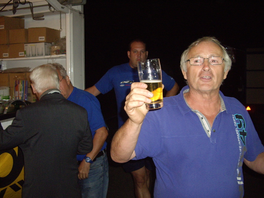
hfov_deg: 49.0
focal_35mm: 38
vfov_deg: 37.7
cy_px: 99
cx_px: 132
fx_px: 290
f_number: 2.8
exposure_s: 1/40
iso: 400
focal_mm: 7.9
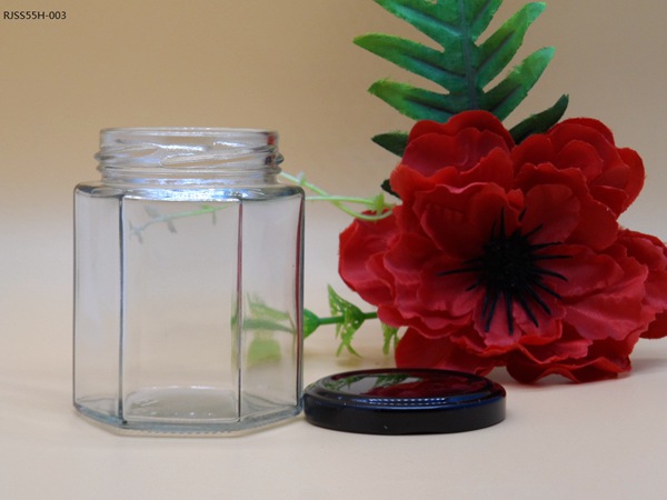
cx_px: 334
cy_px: 250
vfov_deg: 14.2
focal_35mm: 104
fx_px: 2004
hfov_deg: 18.9
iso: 80
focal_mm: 17
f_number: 4.6
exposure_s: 1/180
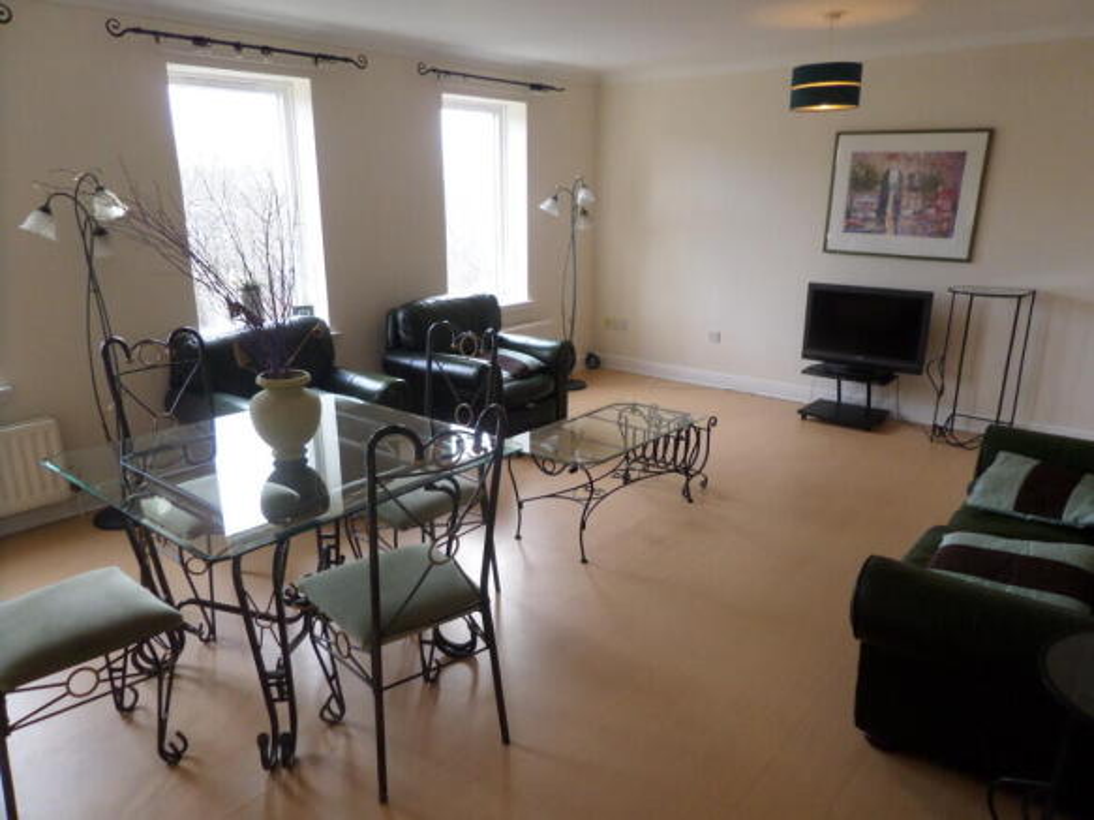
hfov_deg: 71.6
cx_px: 547
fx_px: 758
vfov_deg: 56.8
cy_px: 410
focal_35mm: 24
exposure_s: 1/30
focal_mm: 4.3
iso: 200
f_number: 3.1
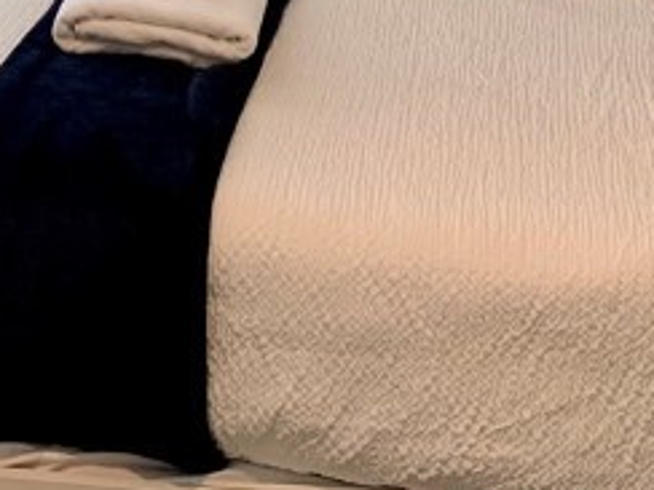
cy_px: -501
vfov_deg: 12.0
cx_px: 276
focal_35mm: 109
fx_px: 2059
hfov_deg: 18.0
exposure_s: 1/60
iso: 250
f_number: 1.8
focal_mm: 4.25
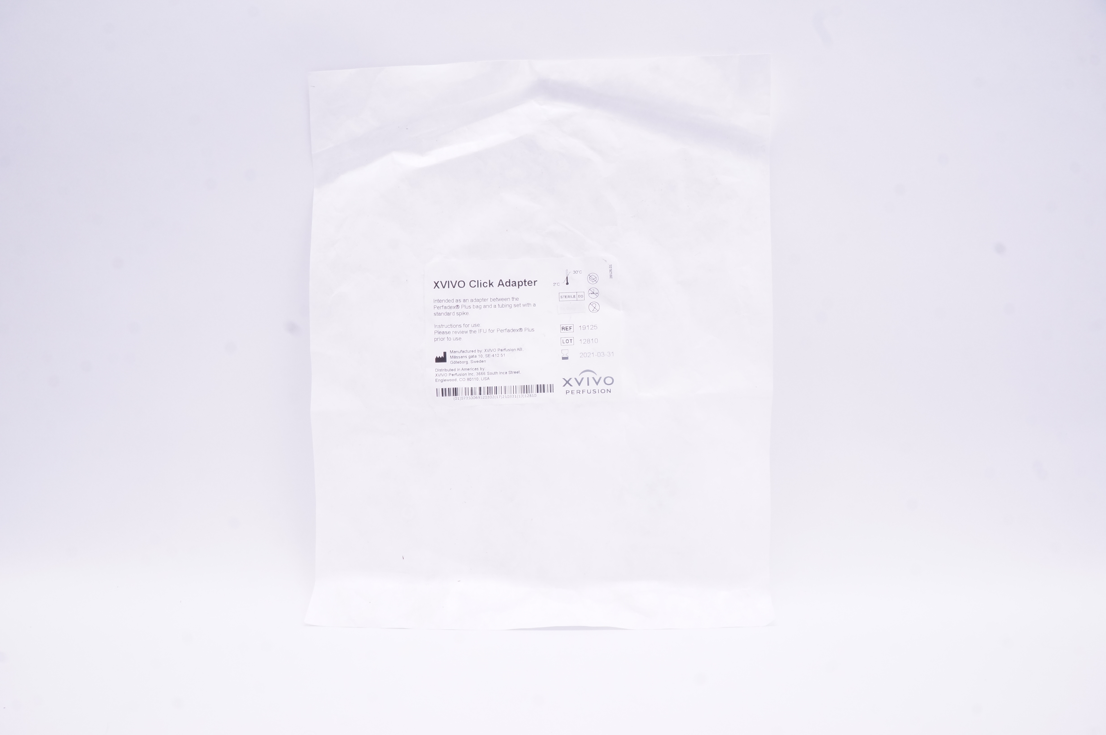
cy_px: 368
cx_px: 553
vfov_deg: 47.8
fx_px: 829
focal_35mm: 27
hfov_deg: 67.4
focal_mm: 18
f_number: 14
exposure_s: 1/20
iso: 800
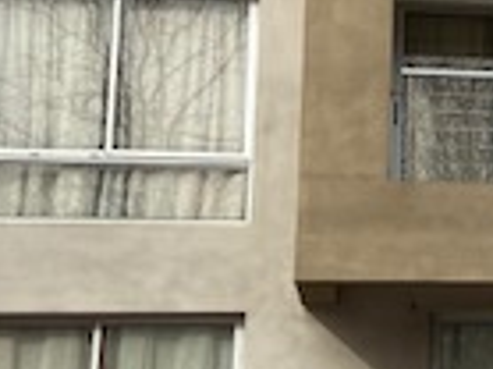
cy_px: 167
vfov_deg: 12.3
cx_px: 823
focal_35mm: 120
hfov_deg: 14.8
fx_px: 1708
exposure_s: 1/2028
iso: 32
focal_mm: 4.25
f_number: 1.8
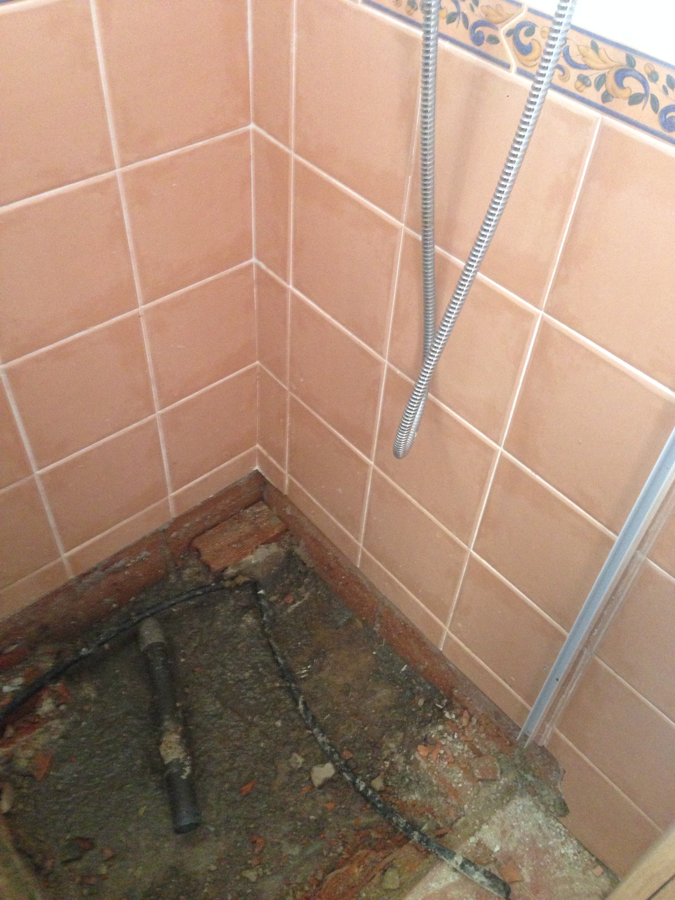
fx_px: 858
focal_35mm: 33
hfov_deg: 42.9
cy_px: 450
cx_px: 338
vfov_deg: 55.4
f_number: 2.4
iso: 400
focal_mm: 4.12
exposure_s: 1/15
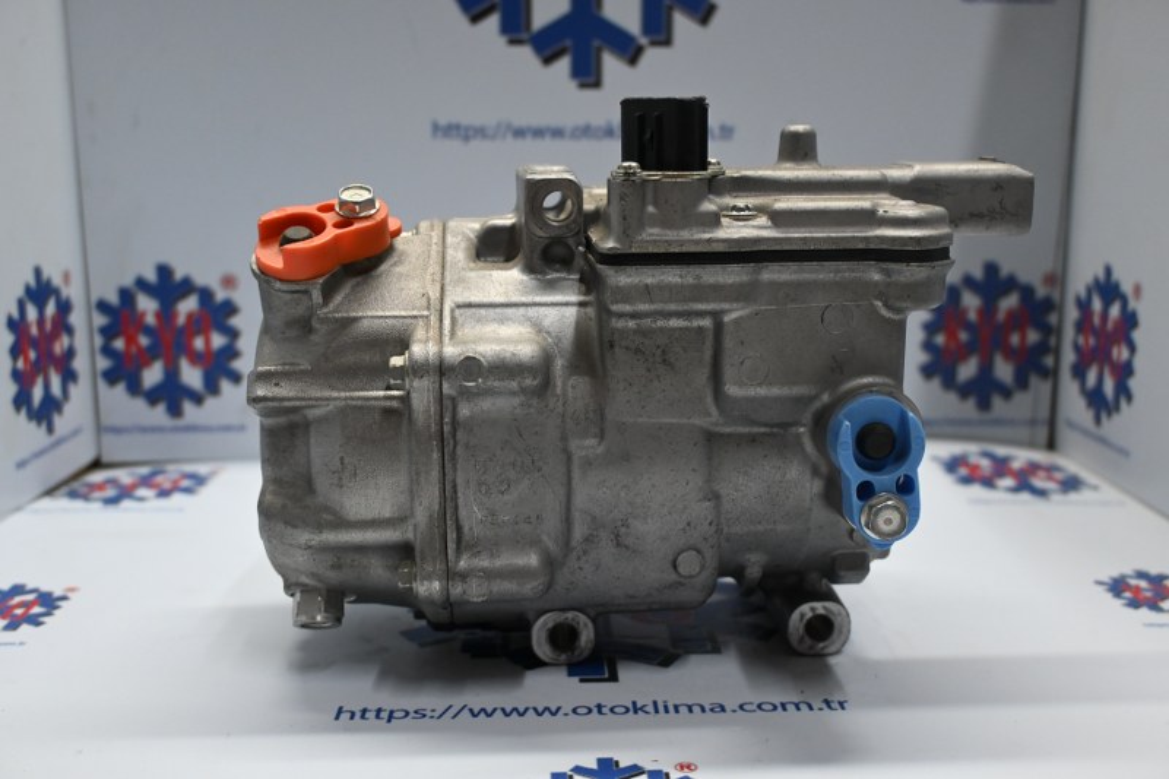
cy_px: 390
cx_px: 584
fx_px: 1193
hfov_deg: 52.2
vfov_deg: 36.2
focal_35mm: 37
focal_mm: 24.5
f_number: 4.2
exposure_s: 1/125
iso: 1100
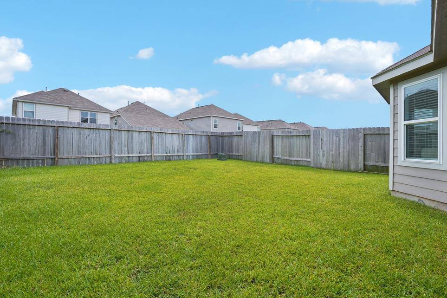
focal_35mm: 17
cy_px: 151
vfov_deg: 70.4
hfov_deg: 93.2
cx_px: 212
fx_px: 211
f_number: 8
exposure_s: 1/250
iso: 100
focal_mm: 16
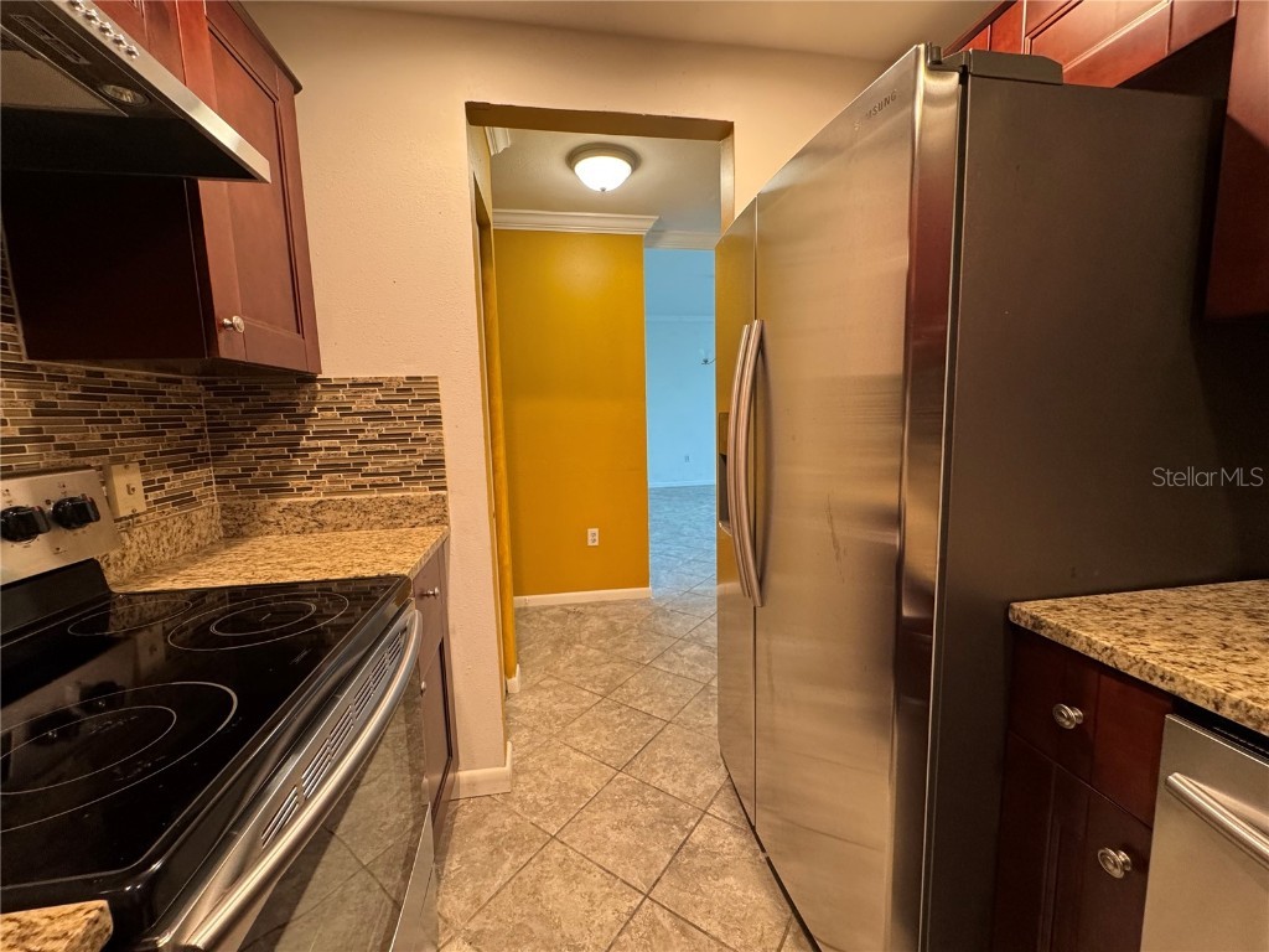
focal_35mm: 14
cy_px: 476
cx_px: 634
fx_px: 513
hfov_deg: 102.1
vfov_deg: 85.7
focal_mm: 2.22
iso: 320
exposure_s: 1/60
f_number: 2.2
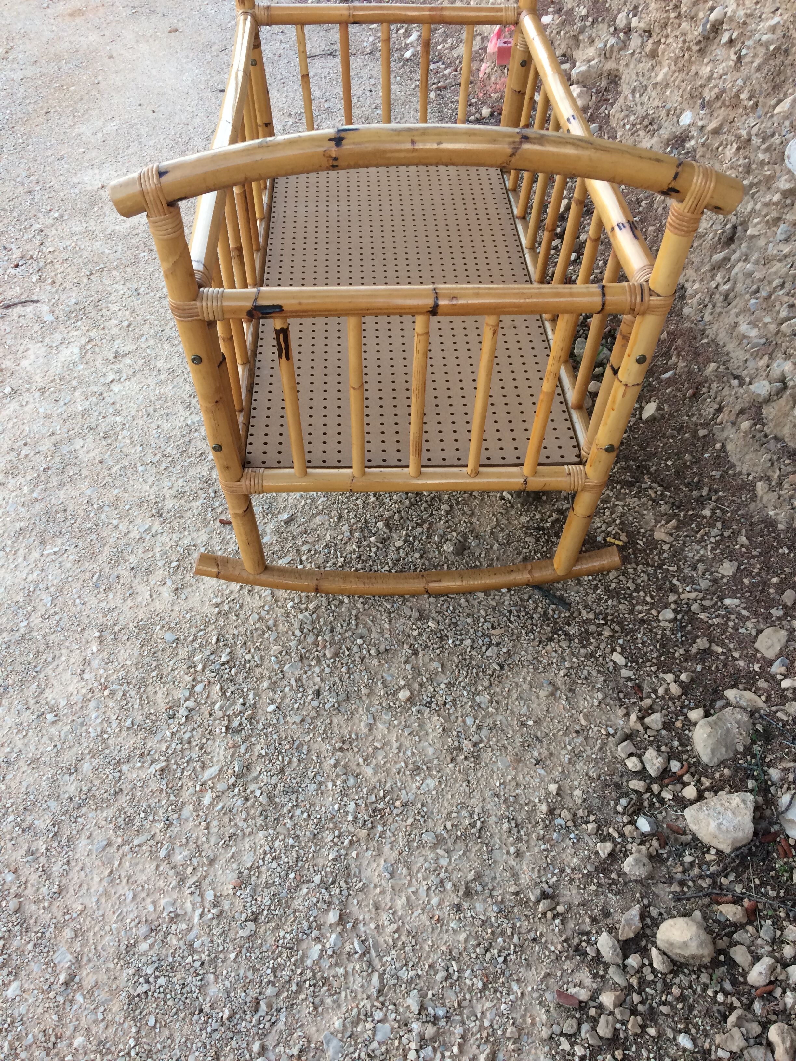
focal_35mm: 29
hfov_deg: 48.2
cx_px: 398
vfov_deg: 61.7
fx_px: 889
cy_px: 530
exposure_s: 1/33
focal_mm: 4.15
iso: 32
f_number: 2.2
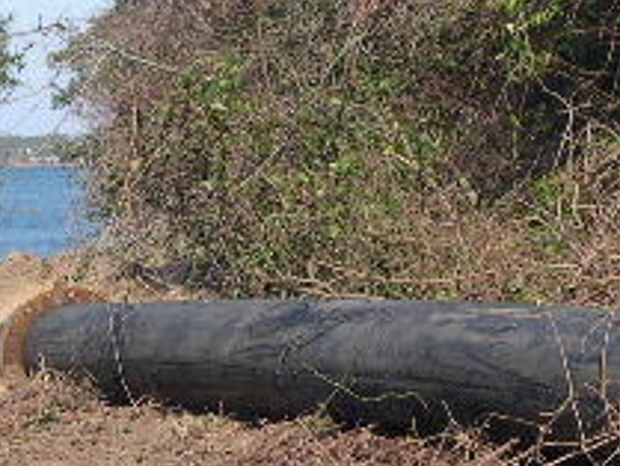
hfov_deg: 10.4
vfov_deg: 7.8
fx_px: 3405
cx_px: 228
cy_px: 303
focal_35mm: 190
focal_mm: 13.2
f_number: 9.6
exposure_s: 1/116
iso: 100
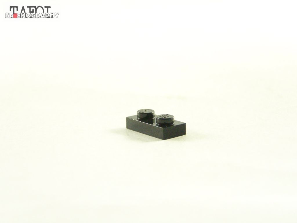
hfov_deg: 23.8
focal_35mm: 82
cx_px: 148
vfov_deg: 18.0
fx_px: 704
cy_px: 112
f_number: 3.2
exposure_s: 1/60
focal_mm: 13.7
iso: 400
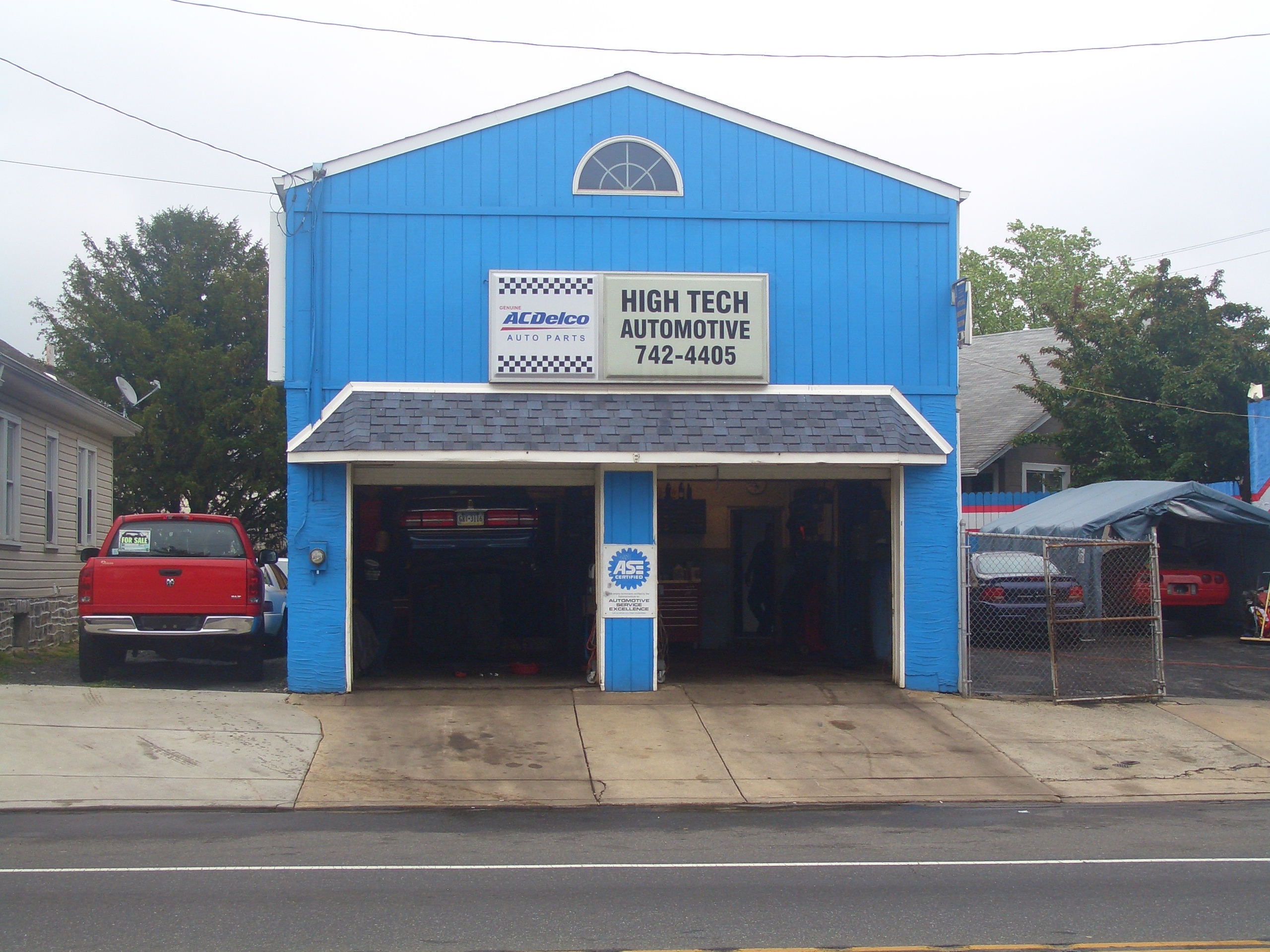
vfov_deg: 29.7
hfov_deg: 38.9
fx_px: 1798
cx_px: 635
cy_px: 476
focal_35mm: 49
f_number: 5
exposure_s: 1/200
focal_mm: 8.2
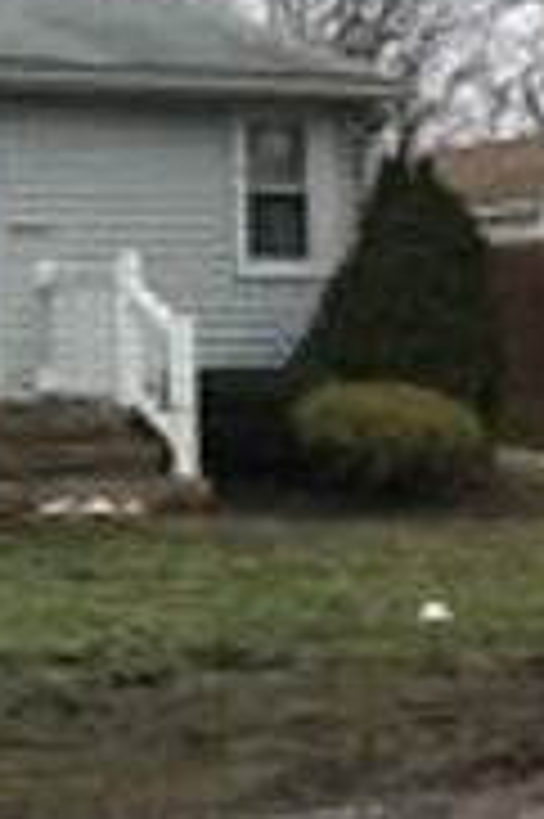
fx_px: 1817
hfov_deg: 15.2
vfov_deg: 25.2
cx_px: -364
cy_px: 236
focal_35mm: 80
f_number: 1.8
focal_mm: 3.99
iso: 20
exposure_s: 1/1277
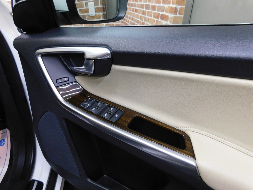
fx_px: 168
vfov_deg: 58.9
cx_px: 126
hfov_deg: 73.9
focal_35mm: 23
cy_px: 95
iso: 400
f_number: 3
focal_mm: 4
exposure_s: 1/25
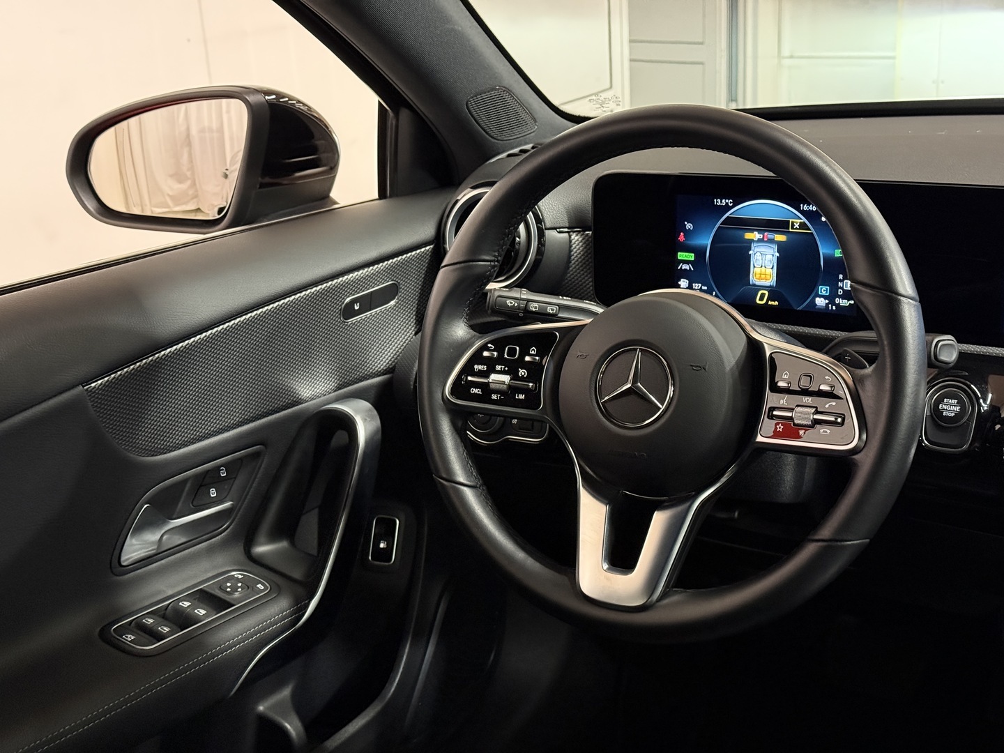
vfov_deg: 30.3
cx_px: 502
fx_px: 1392
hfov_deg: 39.7
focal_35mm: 48
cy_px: 376
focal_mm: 6.76
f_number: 1.78
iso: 500
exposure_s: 1/34
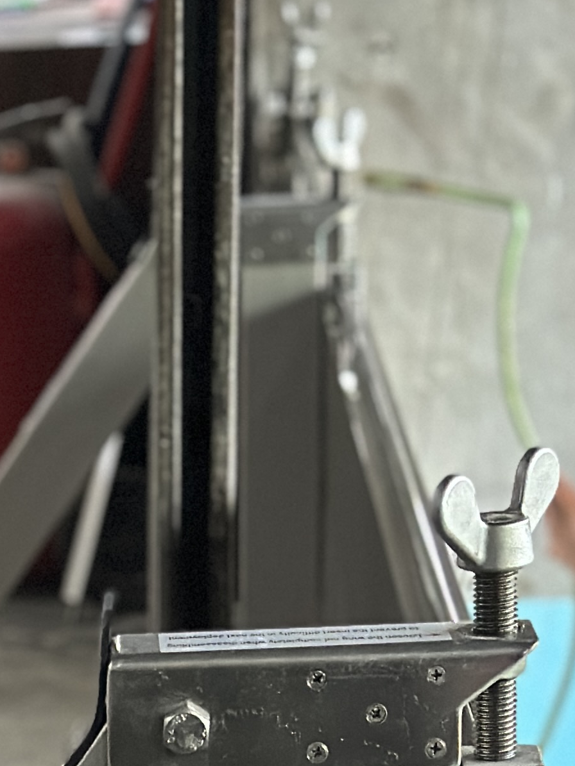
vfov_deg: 11.5
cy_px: 1256
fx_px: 3589
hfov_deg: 9.1
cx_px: -53
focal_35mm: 162
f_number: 1.78
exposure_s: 1/31
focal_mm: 6.86
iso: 800
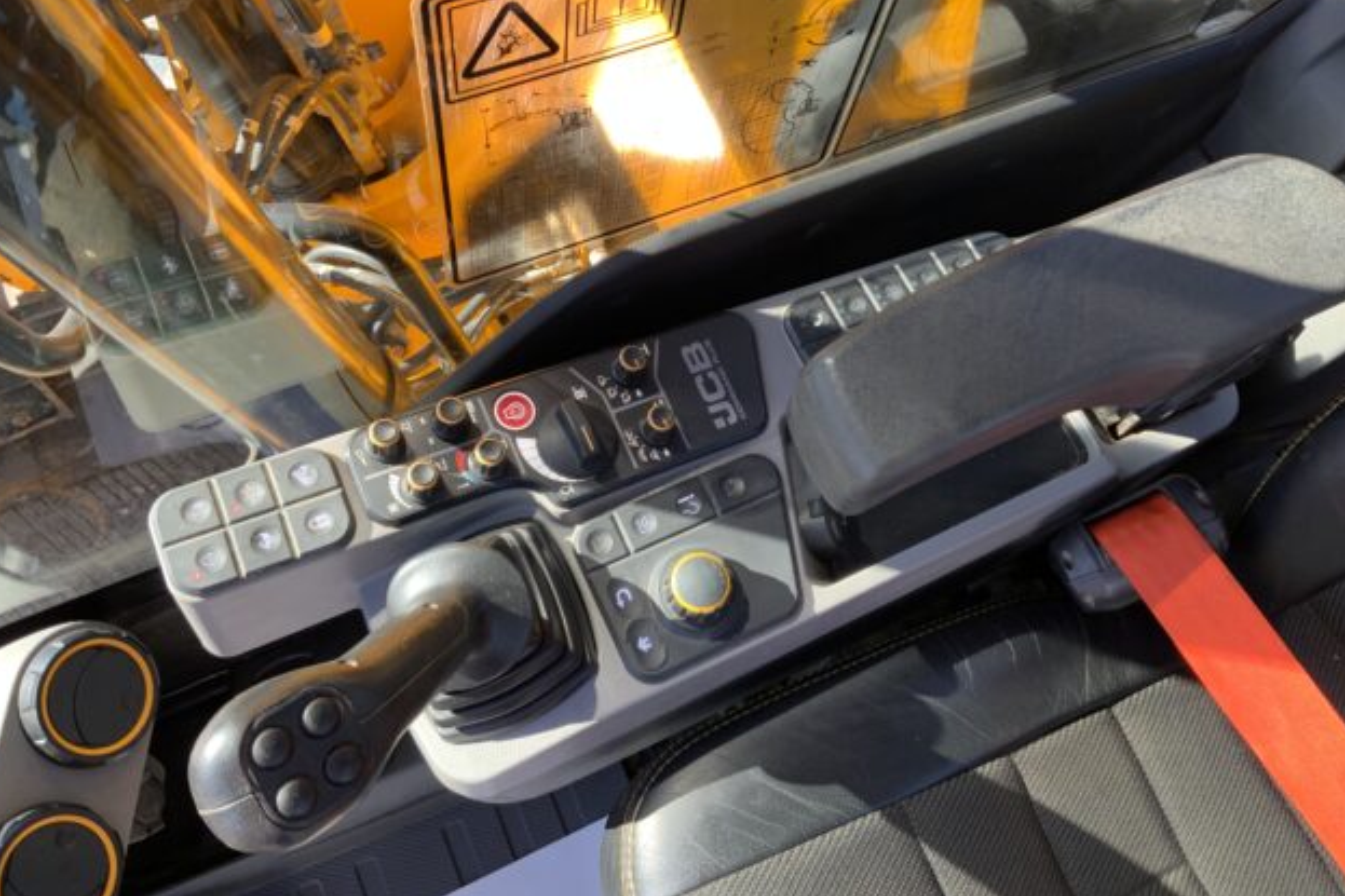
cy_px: 395
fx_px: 1158
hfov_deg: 60.3
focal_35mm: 31
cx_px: 663
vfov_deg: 42.2
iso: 20
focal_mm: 3
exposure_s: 1/122
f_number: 1.8
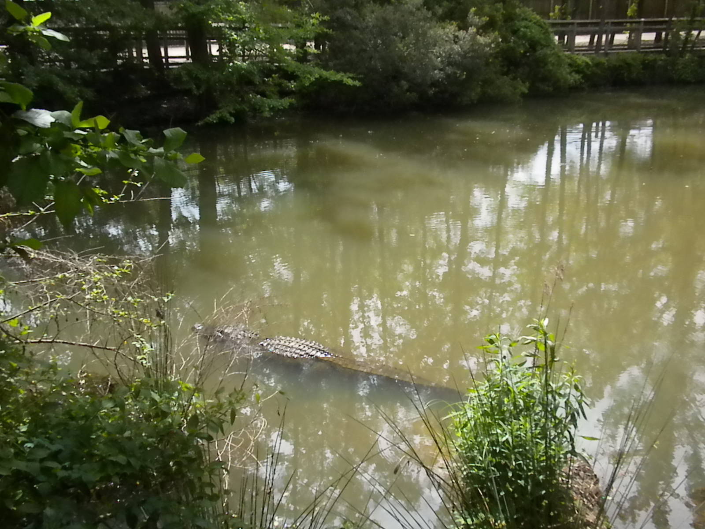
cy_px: 264
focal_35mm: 37
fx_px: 754
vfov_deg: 38.7
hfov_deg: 50.1
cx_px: 352
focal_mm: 6.6
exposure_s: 1/276
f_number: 10
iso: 640
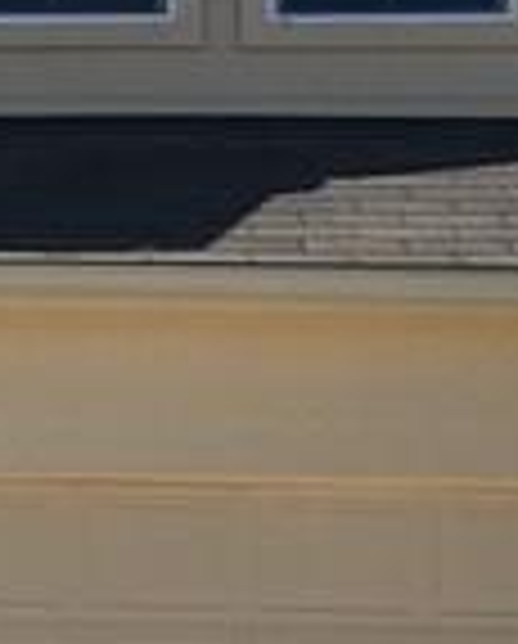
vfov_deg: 9.5
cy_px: 257
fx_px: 3859
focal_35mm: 202
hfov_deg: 7.3
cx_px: -676
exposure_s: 1/1672
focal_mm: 4.15
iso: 25
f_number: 2.2
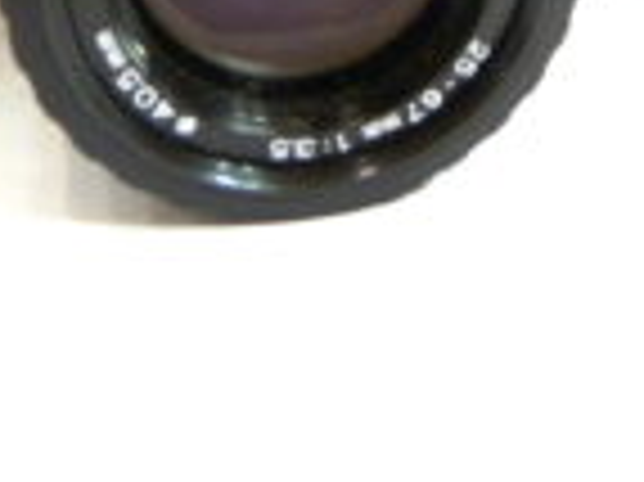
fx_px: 1301
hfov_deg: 27.5
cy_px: -180
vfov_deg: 19.1
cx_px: 468
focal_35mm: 70
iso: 80
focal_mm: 4.1
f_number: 3.3
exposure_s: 1/30
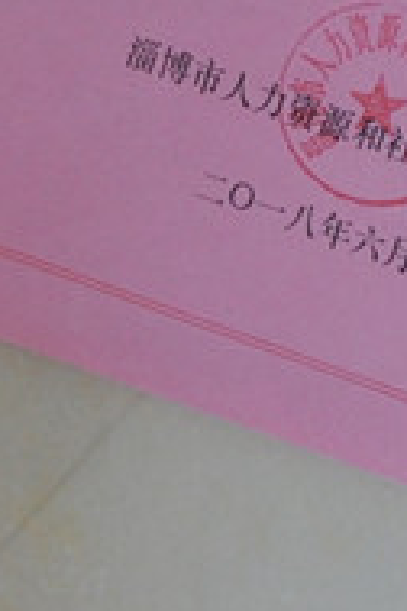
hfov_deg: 4.9
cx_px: -578
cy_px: -643
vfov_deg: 7.3
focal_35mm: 270
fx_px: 4578
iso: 1000
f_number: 5.6
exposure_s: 1/125
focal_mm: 34
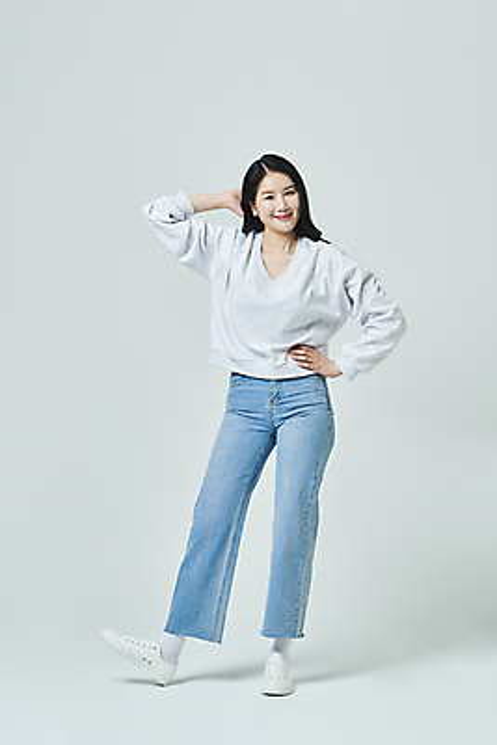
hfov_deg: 19.5
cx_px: 248
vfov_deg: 28.8
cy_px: 372
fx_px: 1448
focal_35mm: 70
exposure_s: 1/125
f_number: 11
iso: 100
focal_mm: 70
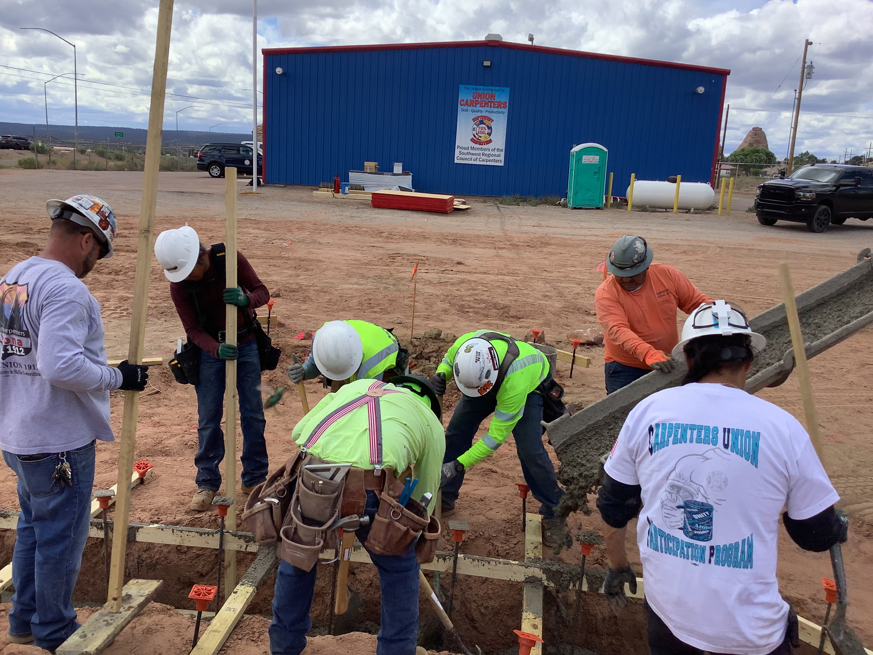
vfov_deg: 45.4
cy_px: 328
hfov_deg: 58.4
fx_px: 782
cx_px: 436
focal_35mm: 31
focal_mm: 3.3
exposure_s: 1/926
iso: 25
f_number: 2.4
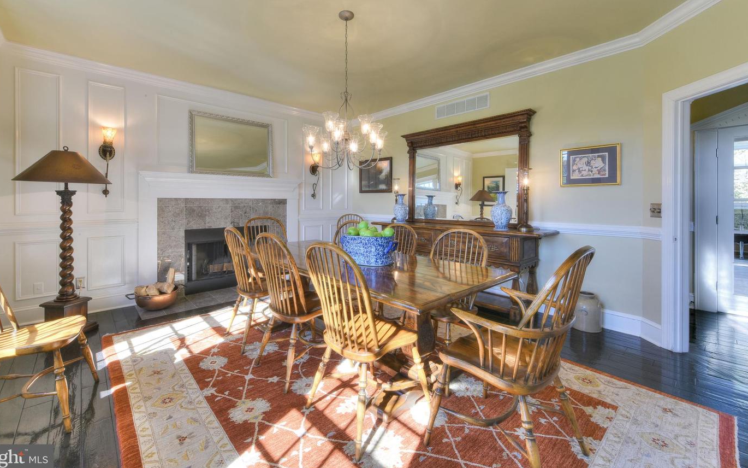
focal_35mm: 15
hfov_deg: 101.4
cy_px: 210
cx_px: 361
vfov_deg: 74.6
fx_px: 306
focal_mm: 14
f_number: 22
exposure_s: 1/1.67
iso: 100
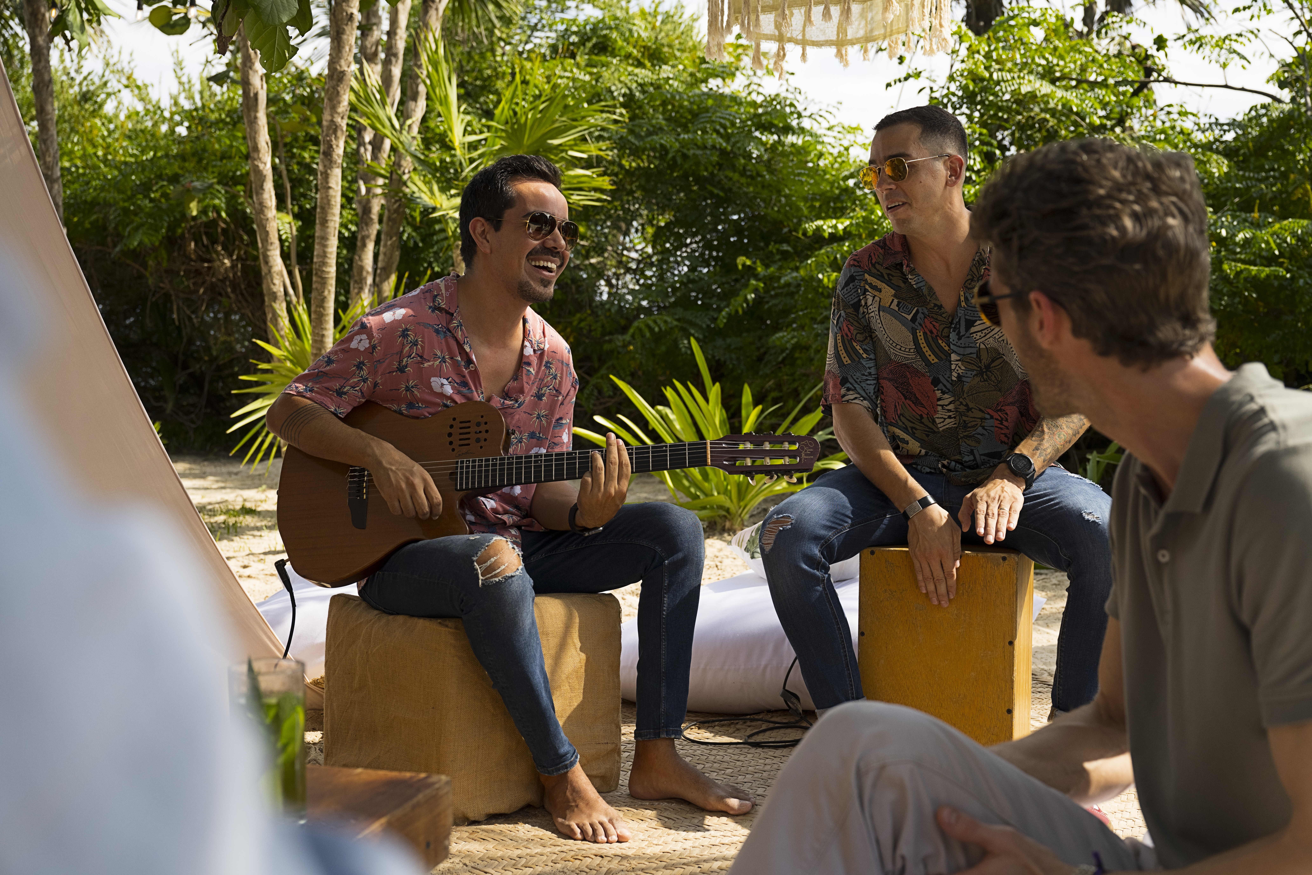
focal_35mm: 40
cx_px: 656
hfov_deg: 48.5
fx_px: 1458
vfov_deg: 33.4
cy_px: 438
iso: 400
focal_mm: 40
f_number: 4.5
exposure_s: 1/1600
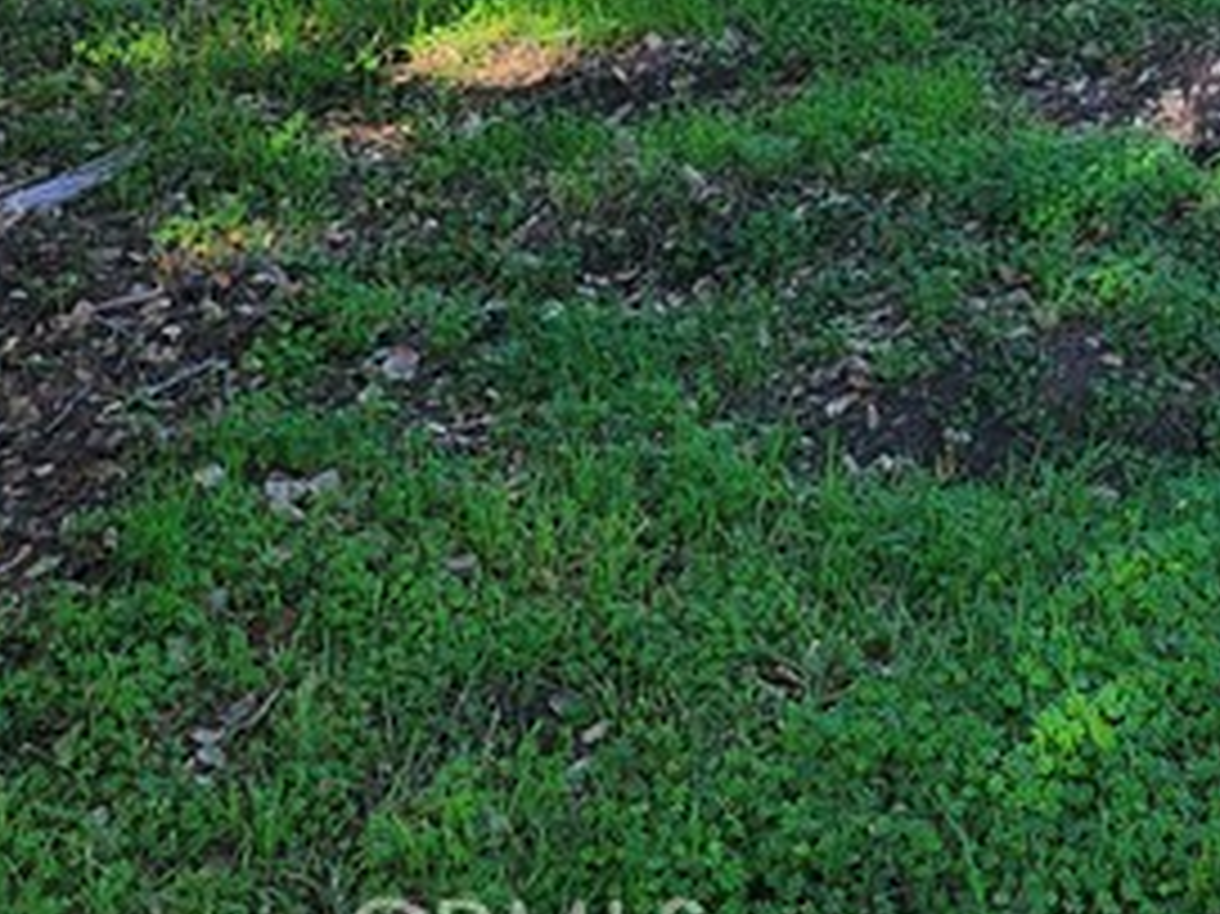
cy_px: -725
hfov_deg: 20.5
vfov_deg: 14.8
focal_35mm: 87
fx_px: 3065
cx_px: 1589
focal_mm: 5.54
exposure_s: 1/437
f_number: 1.8
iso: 25
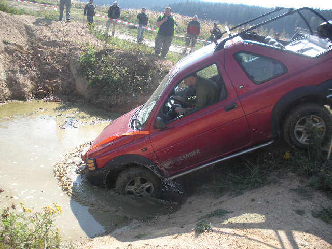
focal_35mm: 36
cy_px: 124
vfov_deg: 39.7
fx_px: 345
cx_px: 166
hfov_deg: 51.4
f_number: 3.5
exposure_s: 1/210
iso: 64
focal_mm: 6.3
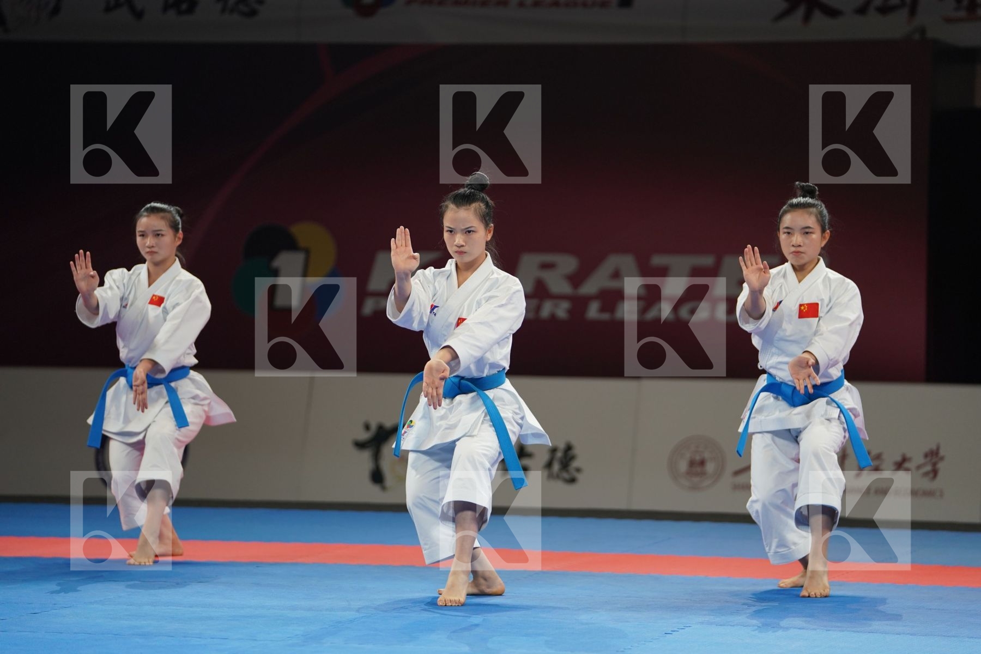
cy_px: 327
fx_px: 4251
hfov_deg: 13.2
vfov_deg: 8.8
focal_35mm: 156
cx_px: 490
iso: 1000
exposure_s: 1/500
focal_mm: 156
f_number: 2.8
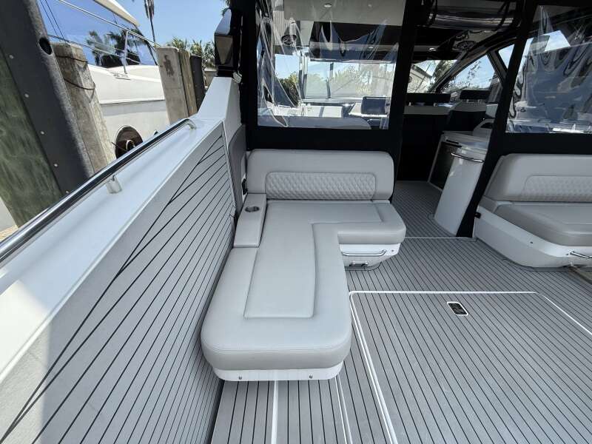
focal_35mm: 14
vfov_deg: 85.7
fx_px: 239
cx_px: 296
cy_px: 222
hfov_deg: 102.1
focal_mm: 2.22
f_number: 2.2
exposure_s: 1/820
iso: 50
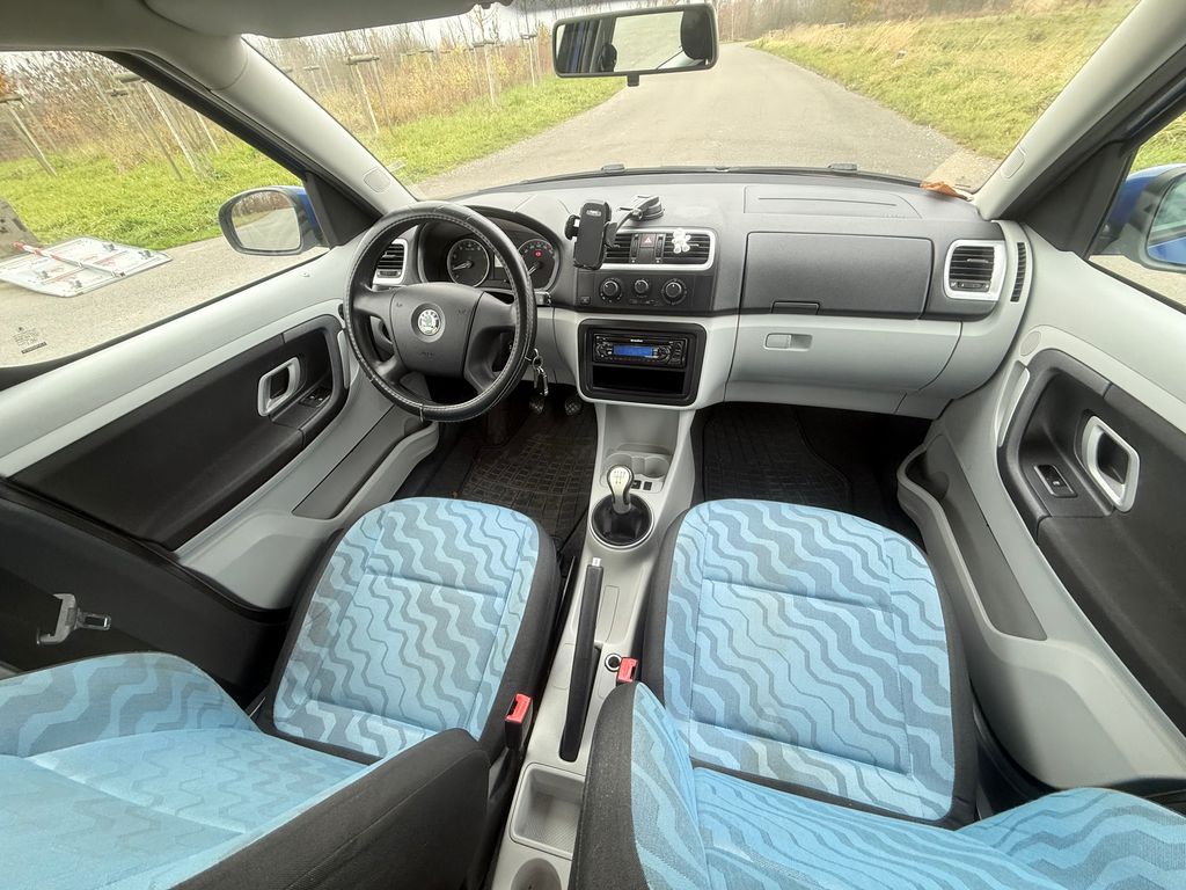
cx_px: 593
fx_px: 480
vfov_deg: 85.7
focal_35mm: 14
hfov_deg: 102.1
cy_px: 445
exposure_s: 1/99
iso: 160
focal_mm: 2.22
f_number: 2.2
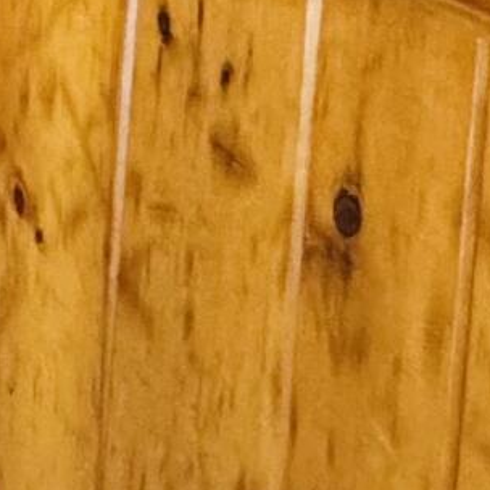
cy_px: -438
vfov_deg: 12.8
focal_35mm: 122
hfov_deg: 8.7
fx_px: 1954
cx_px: -1339
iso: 320
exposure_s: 1/60
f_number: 2.2
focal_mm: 2.22
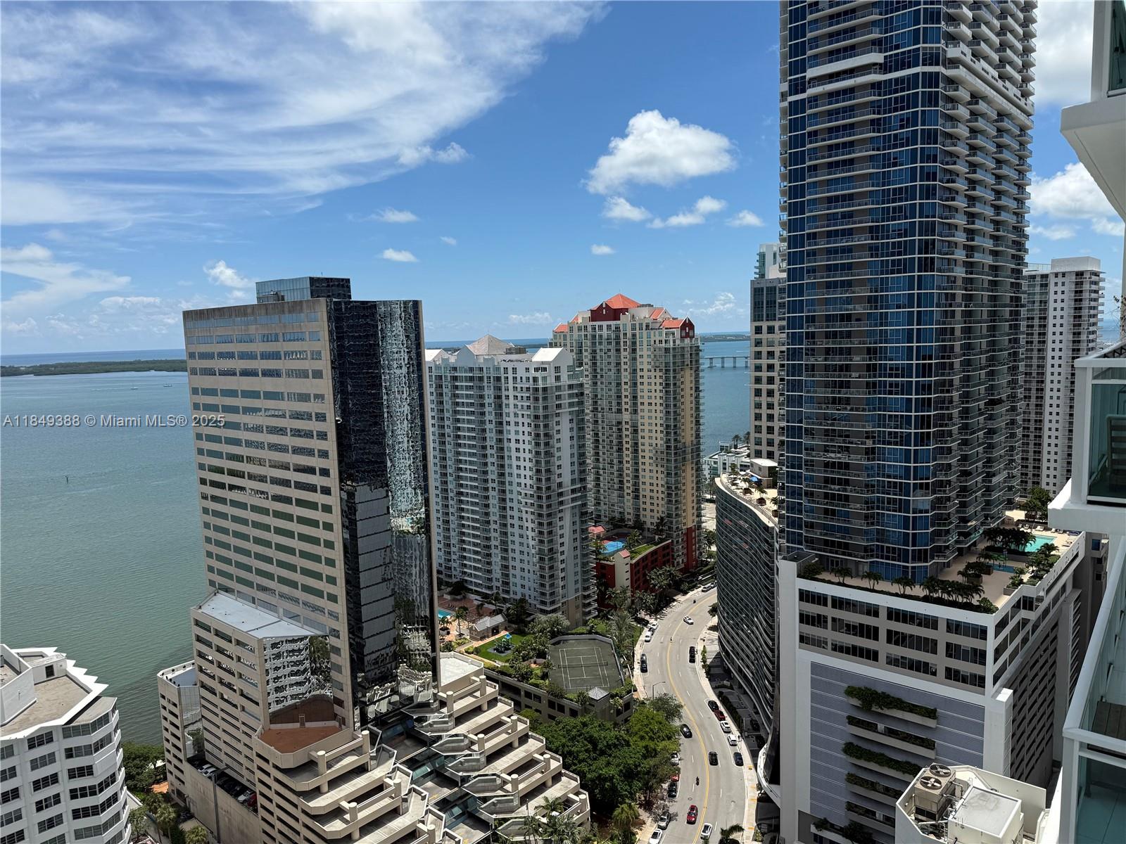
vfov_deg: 56.8
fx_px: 781
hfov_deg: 71.6
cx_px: 563
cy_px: 422
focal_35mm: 24
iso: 80
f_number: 1.78
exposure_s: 1/6711
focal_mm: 6.76
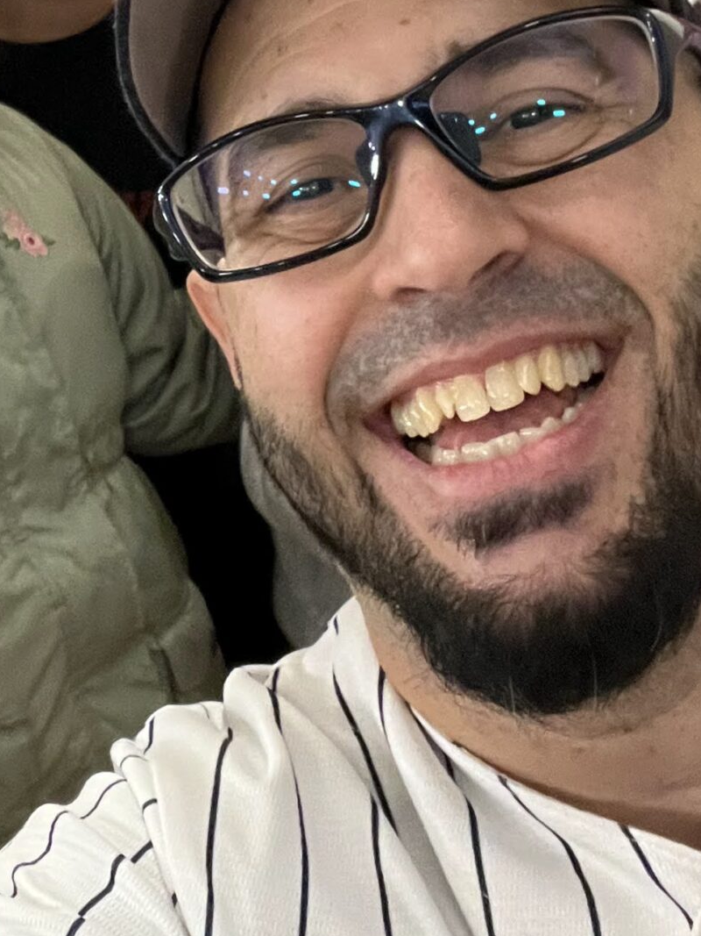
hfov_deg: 20.0
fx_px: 1944
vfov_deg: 26.3
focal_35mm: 72
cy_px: 132
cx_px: 47
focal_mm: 2.71
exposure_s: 1/30
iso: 500
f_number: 2.2
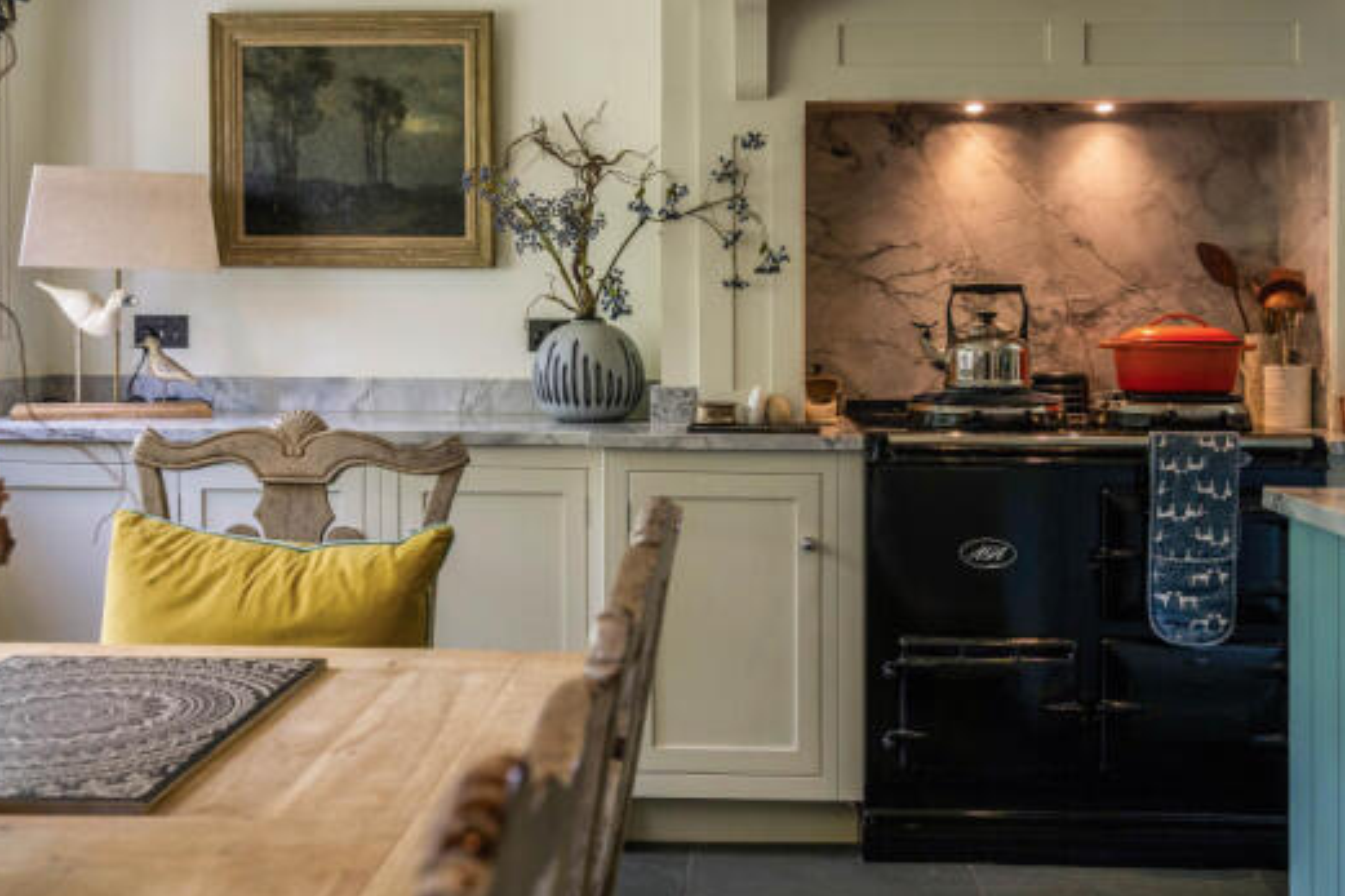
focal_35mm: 39
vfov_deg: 34.1
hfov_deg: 49.5
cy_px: 376
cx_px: 706
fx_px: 1457
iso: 640
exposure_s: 1/50
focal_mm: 31
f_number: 5.6
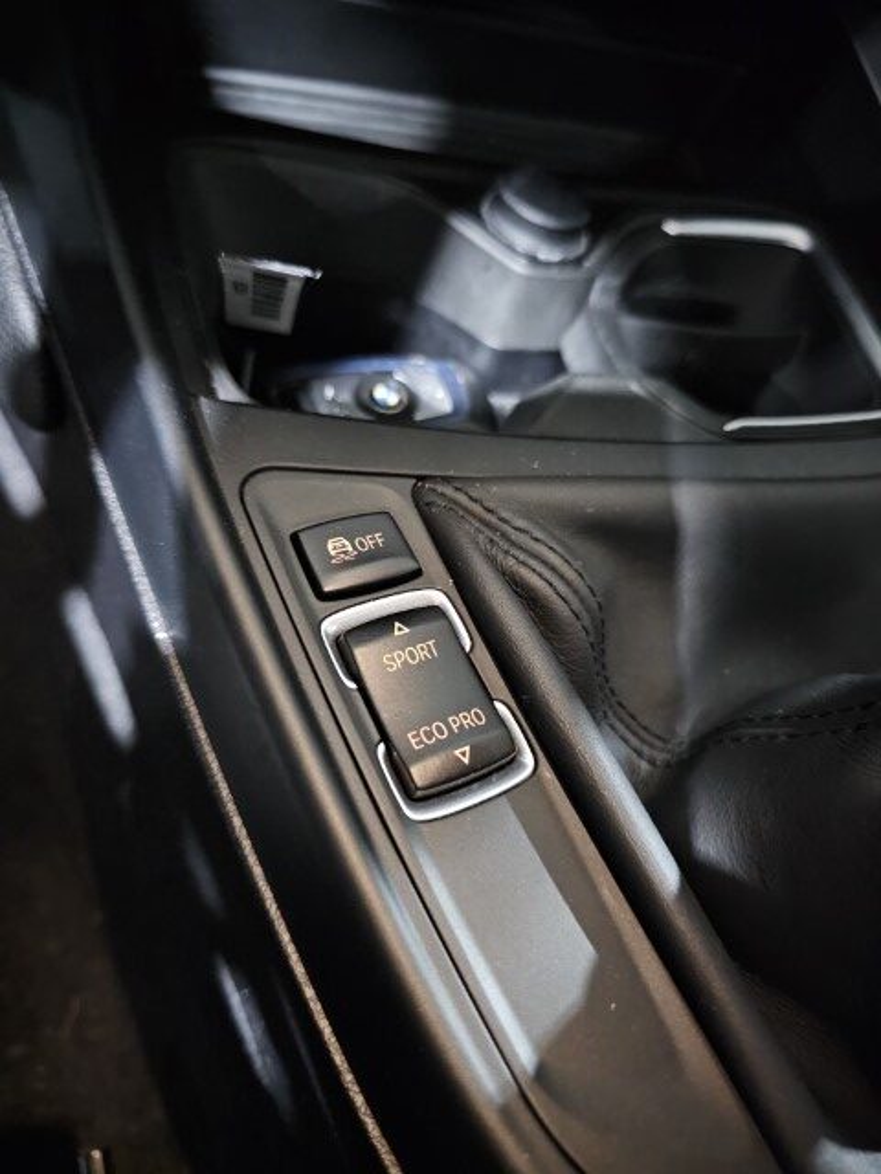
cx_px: 440
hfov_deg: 58.9
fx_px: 780
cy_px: 587
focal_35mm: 23
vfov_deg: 73.9
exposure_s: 1/25
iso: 1250
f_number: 1.7
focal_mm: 6.3
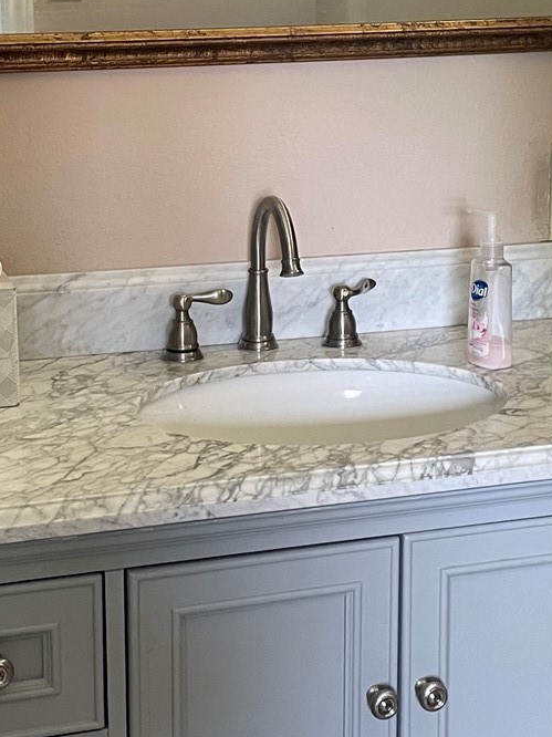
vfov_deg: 26.0
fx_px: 1596
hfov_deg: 19.6
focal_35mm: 75
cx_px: 335
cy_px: 304
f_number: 1.6
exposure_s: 1/60
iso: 250
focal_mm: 4.2
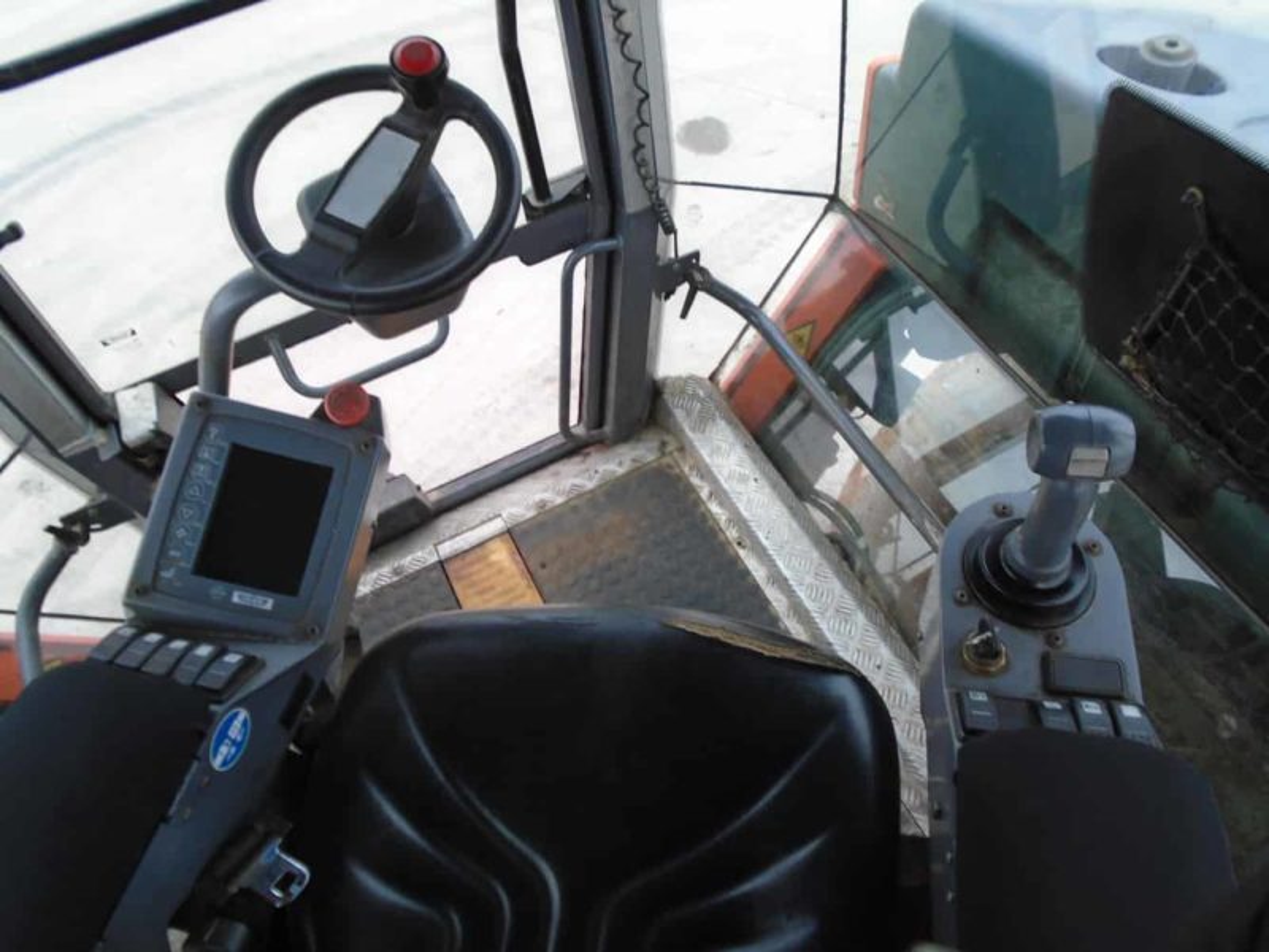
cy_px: 476
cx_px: 634
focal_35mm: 26
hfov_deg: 67.3
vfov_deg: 53.1
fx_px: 953
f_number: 3.2
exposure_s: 1/30
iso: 100
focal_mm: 4.6
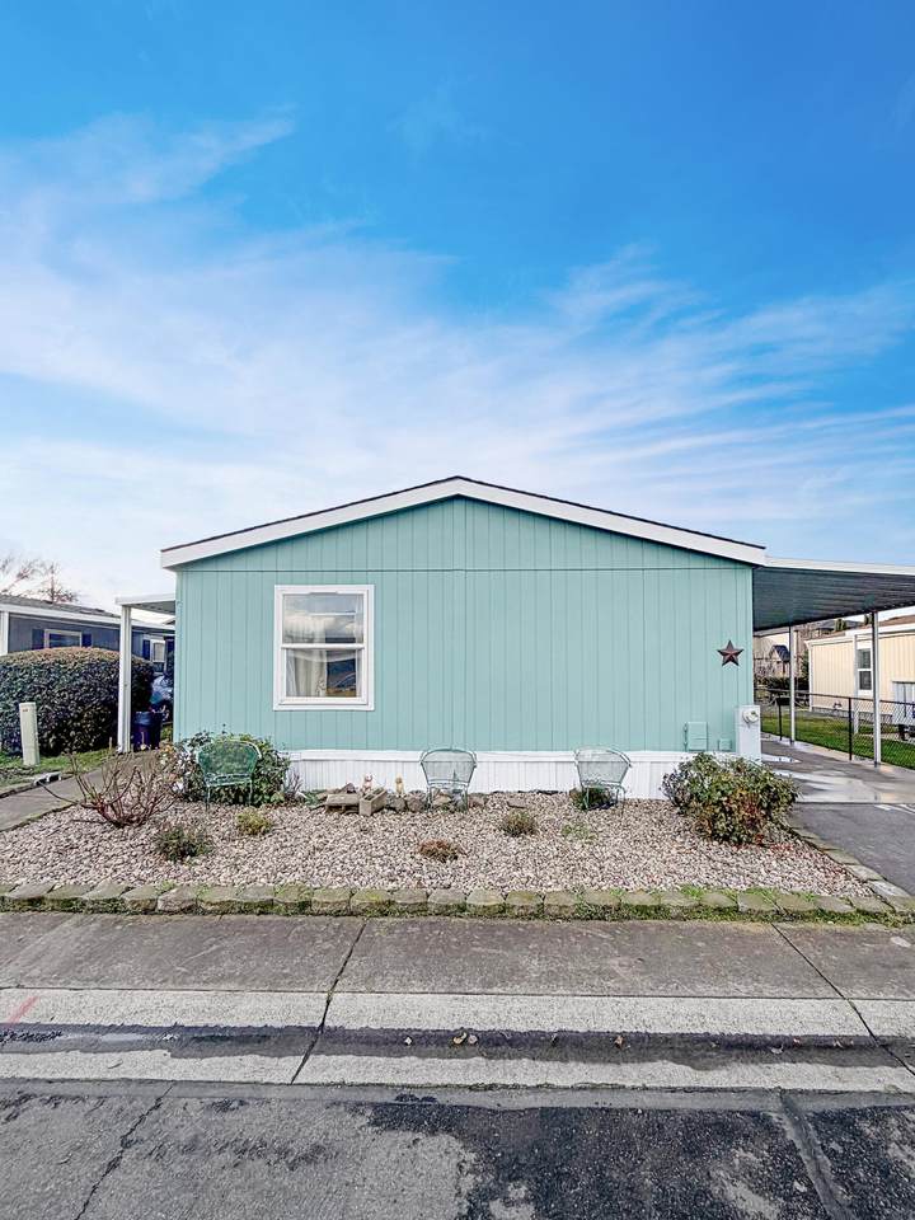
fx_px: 493
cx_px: 458
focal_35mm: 14
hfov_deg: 85.7
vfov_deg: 102.1
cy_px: 610
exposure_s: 1/770
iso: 25
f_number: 2.2
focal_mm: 2.22
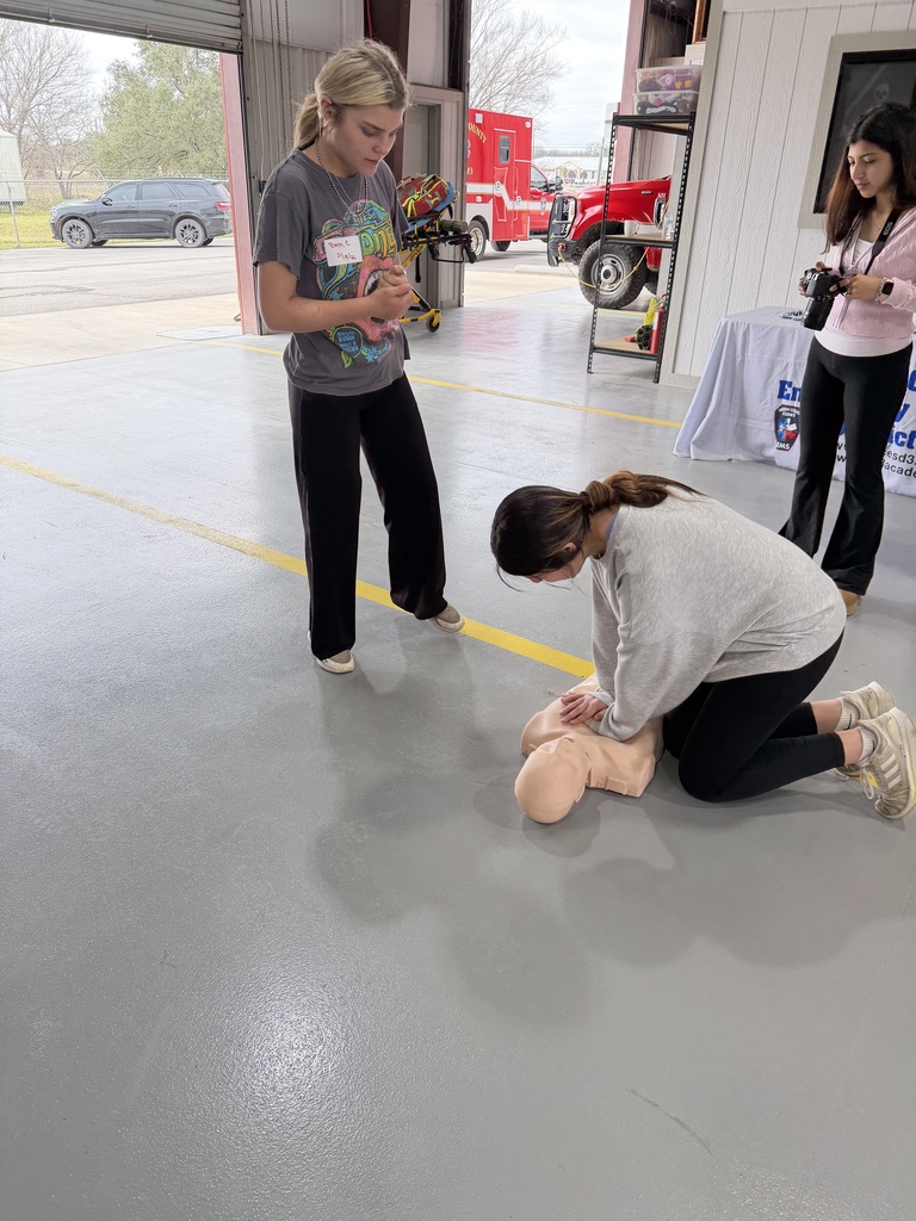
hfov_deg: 56.8
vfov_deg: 71.6
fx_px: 847
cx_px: 458
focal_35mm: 24
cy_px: 610
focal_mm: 6.76
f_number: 1.78
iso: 80
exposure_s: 1/244
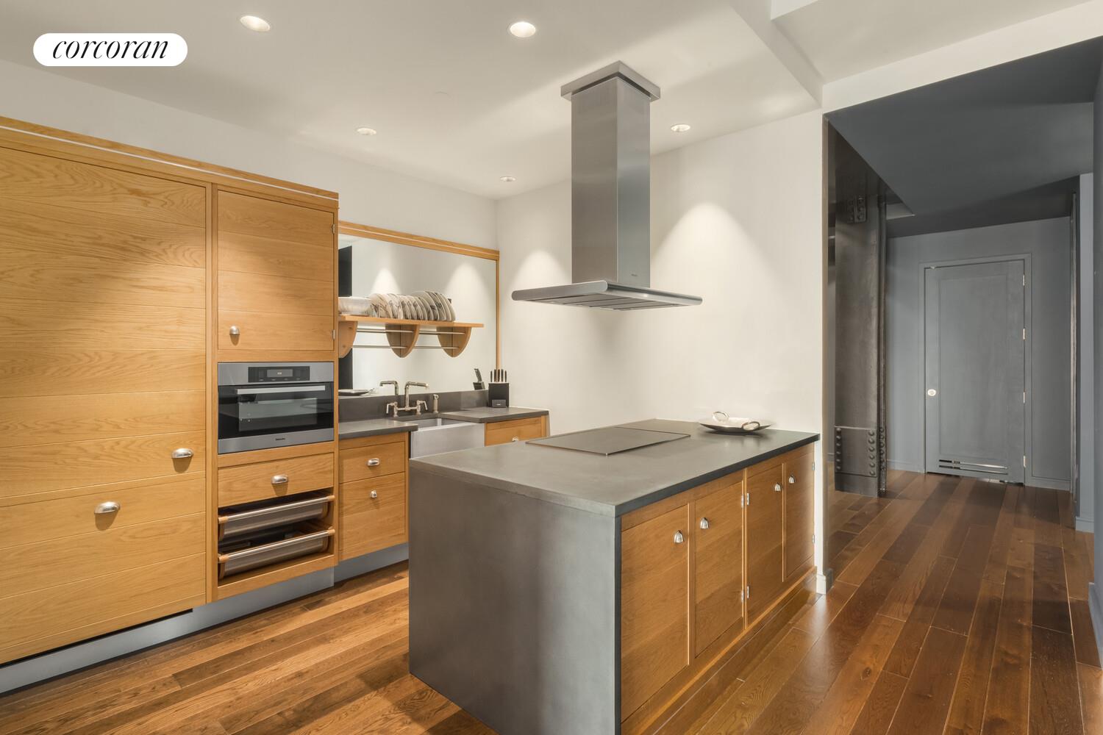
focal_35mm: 17
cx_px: 552
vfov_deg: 70.4
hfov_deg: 93.3
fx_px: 521
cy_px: 368
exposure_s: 1
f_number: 22
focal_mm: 17
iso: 800
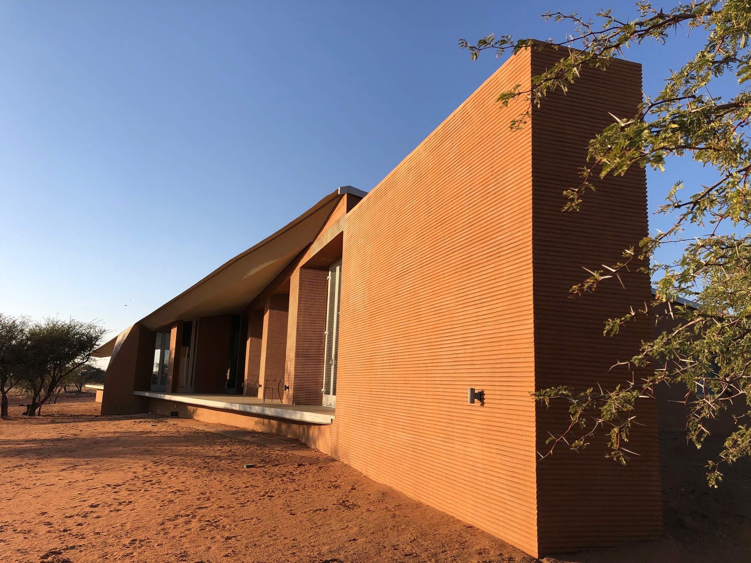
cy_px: 282
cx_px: 376
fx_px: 607
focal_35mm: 28
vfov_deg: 49.7
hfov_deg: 63.4
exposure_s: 1/1453
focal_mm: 3.99
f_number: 1.8
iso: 20
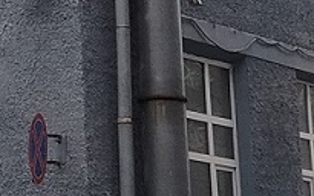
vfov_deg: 6.6
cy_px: -103
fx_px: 1668
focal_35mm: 195
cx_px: -365
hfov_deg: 9.8
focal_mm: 5.31
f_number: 1.7
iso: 50
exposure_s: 1/147
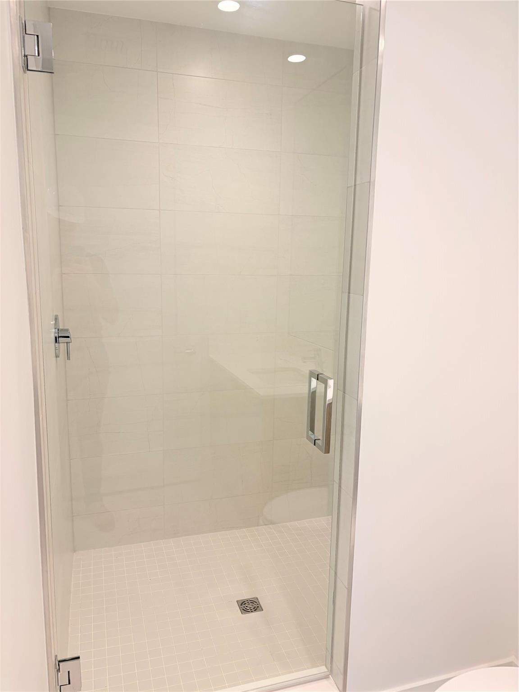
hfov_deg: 53.1
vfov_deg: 67.3
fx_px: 520
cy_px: 346
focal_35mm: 26
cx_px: 260
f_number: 1.6
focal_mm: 5.96
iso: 64
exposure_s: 1/125
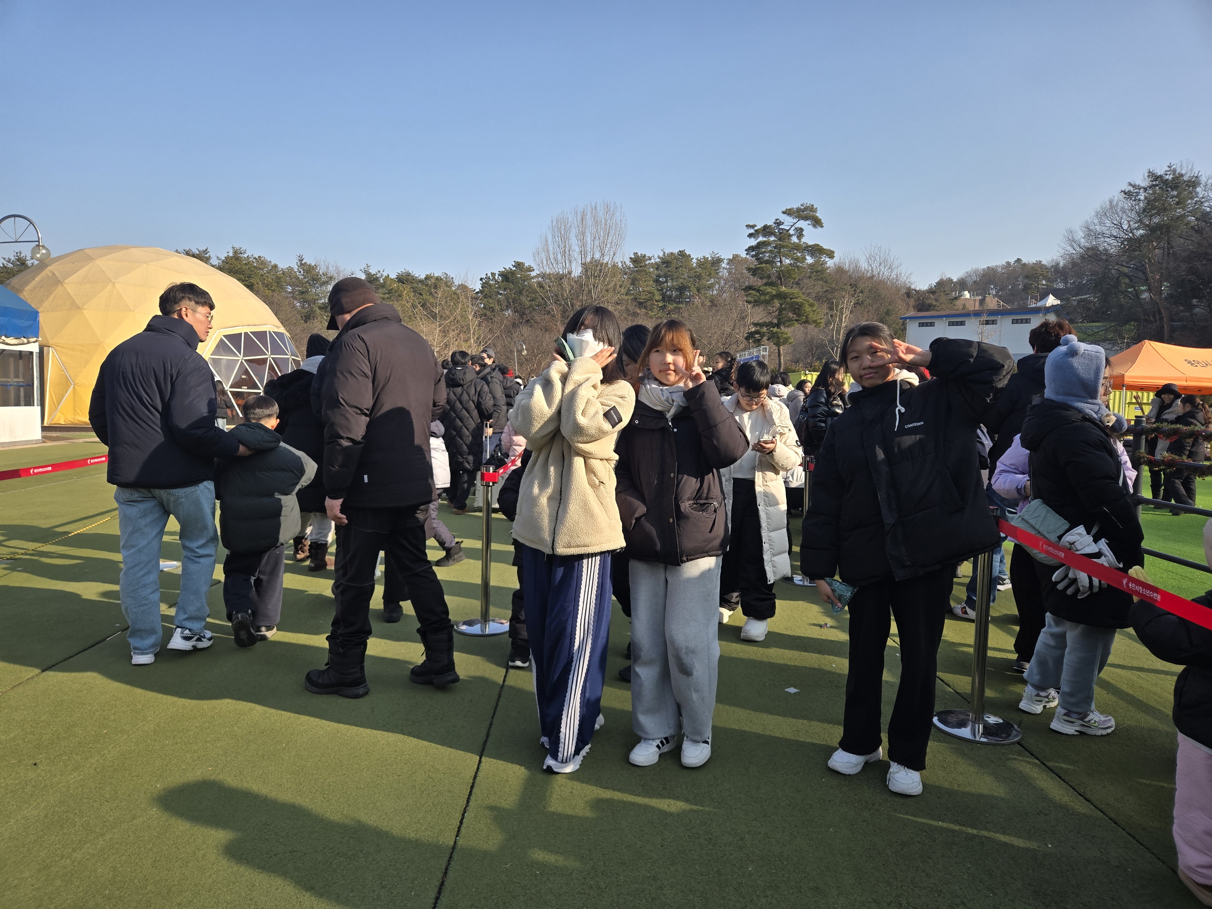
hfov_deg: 73.9
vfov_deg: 58.9
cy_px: 454
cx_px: 606
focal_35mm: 23
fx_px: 805
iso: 80
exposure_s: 1/2921
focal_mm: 5.4
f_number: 1.8
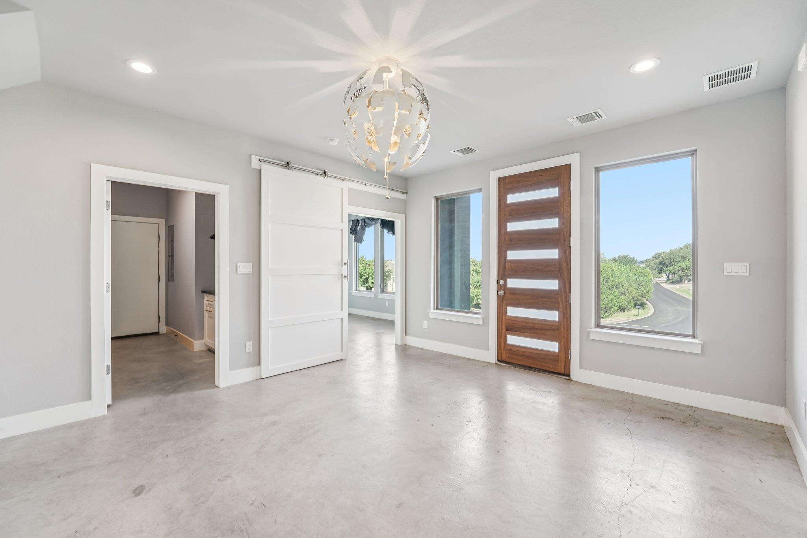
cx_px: 404
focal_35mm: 14
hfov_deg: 104.3
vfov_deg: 81.2
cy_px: 269
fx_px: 314
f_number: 8
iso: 800
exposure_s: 1/60
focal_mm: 14
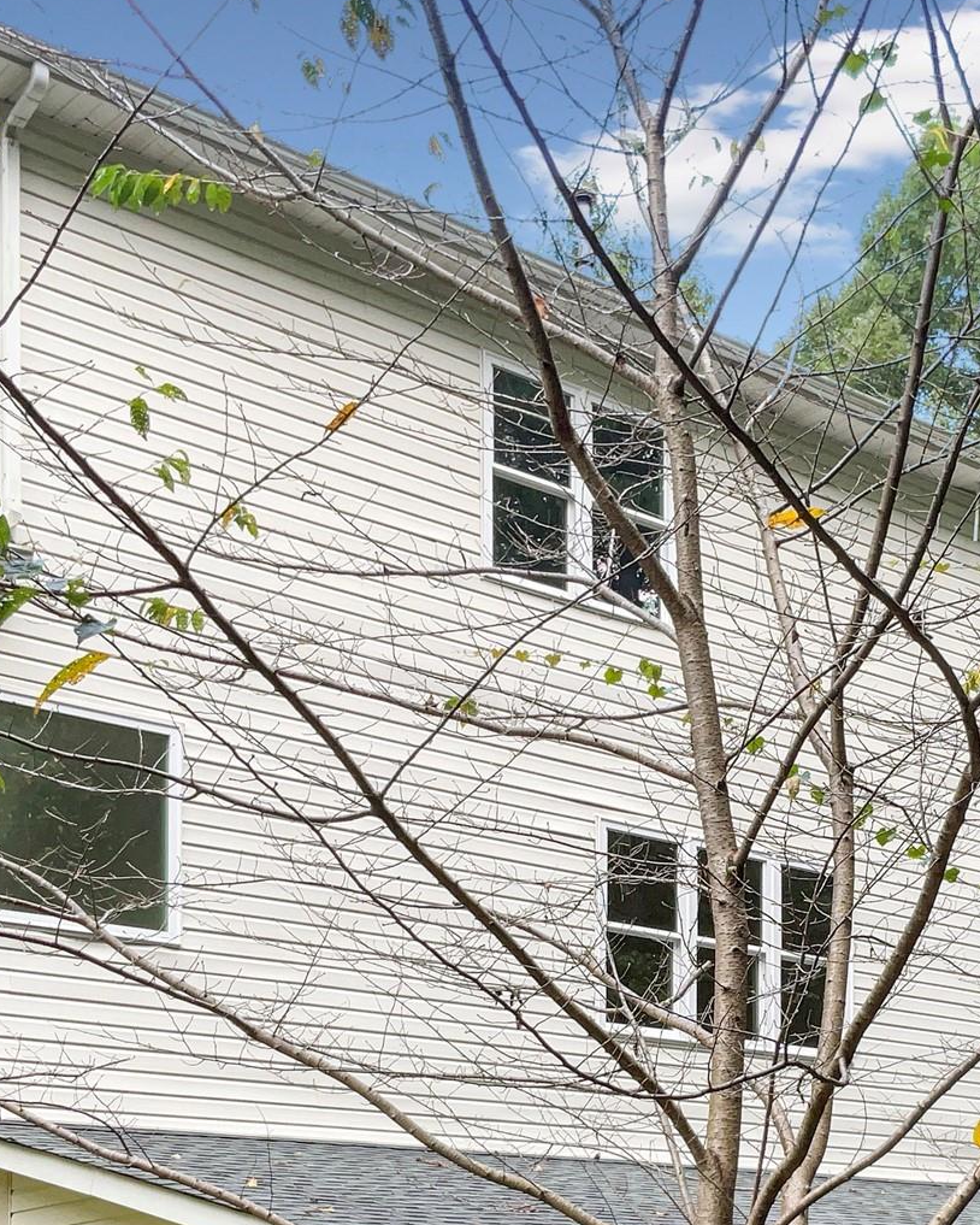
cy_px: 811
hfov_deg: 26.4
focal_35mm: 57
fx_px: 2066
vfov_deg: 32.8
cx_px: 698
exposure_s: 1/122
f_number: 1.8
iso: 20
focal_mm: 3
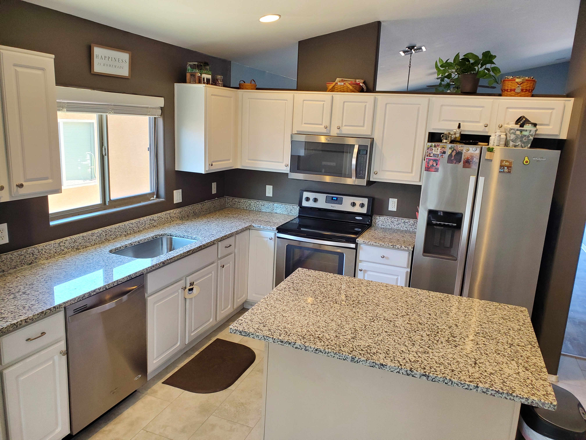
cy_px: 220
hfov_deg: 67.3
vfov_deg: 53.1
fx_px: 440
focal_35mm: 26
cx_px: 293
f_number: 2.4
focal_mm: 4.3
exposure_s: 1/60
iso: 250
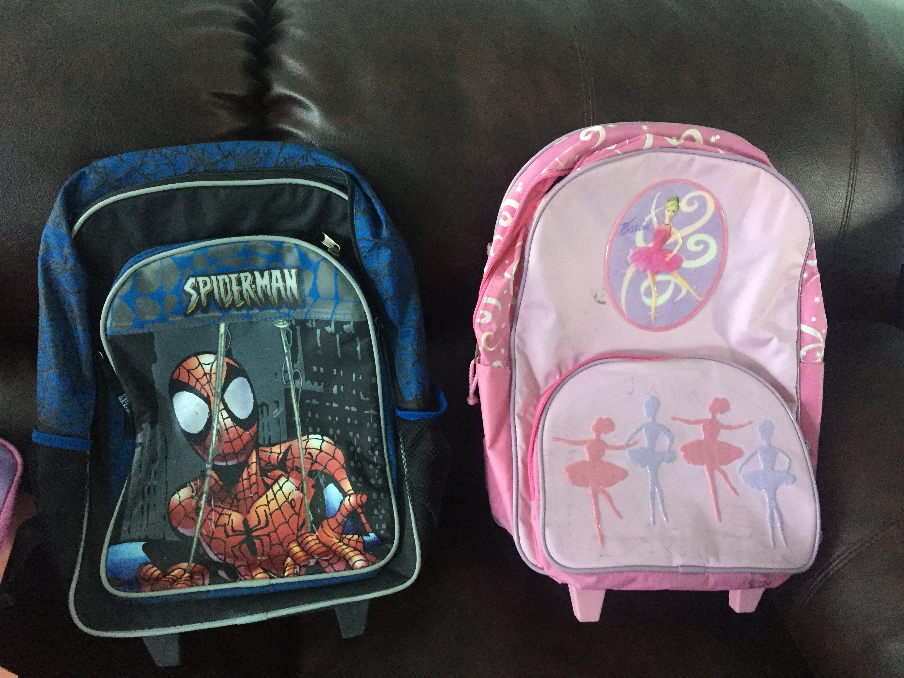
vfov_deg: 48.2
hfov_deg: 61.7
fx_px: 757
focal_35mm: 29
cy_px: 339
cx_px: 452
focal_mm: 4.15
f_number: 2.2
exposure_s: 1/15
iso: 320
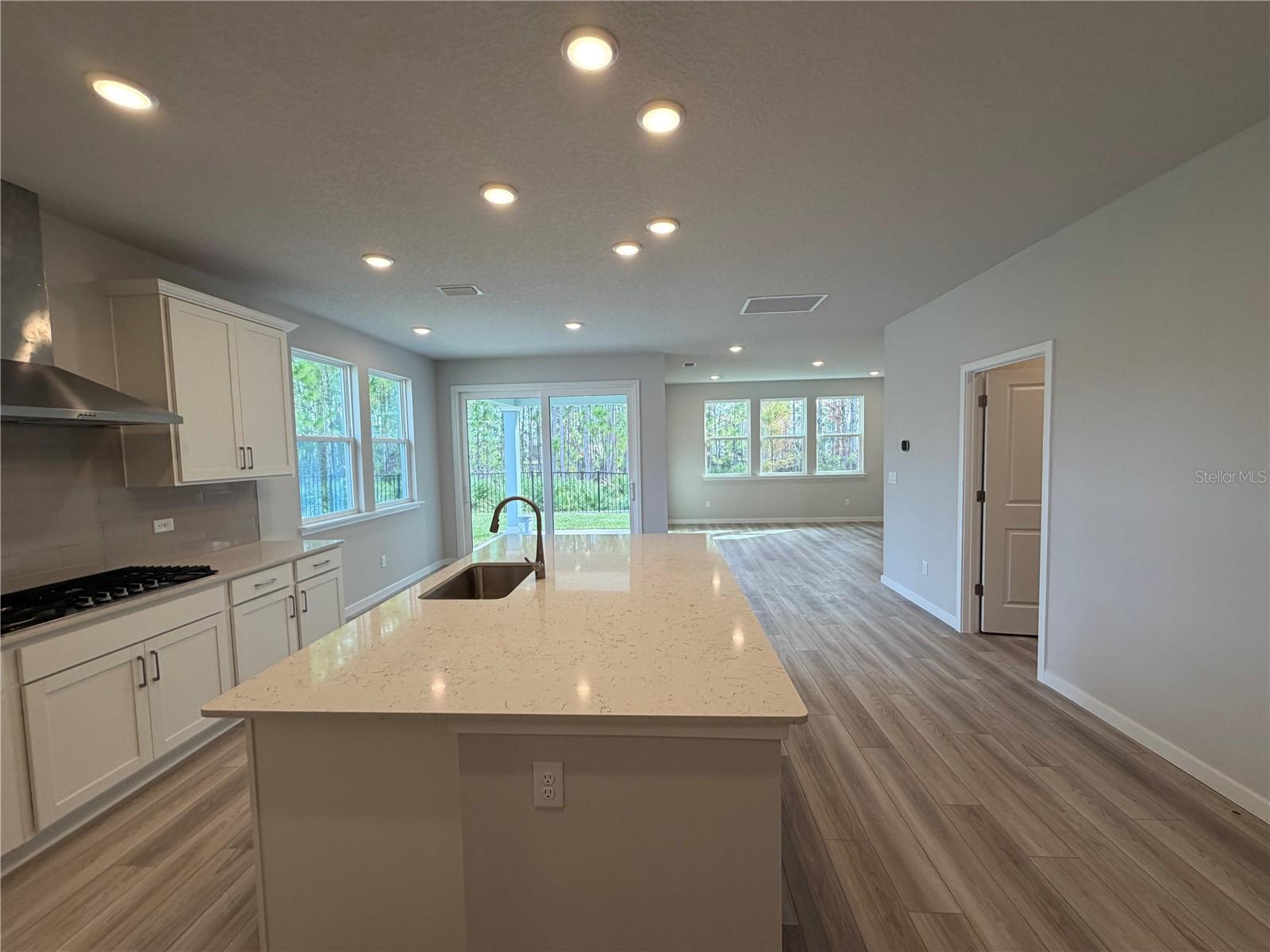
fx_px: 514
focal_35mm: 14
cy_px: 476
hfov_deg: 102.1
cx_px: 635
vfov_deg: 85.7
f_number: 2.2
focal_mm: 2.22
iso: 125
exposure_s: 1/120
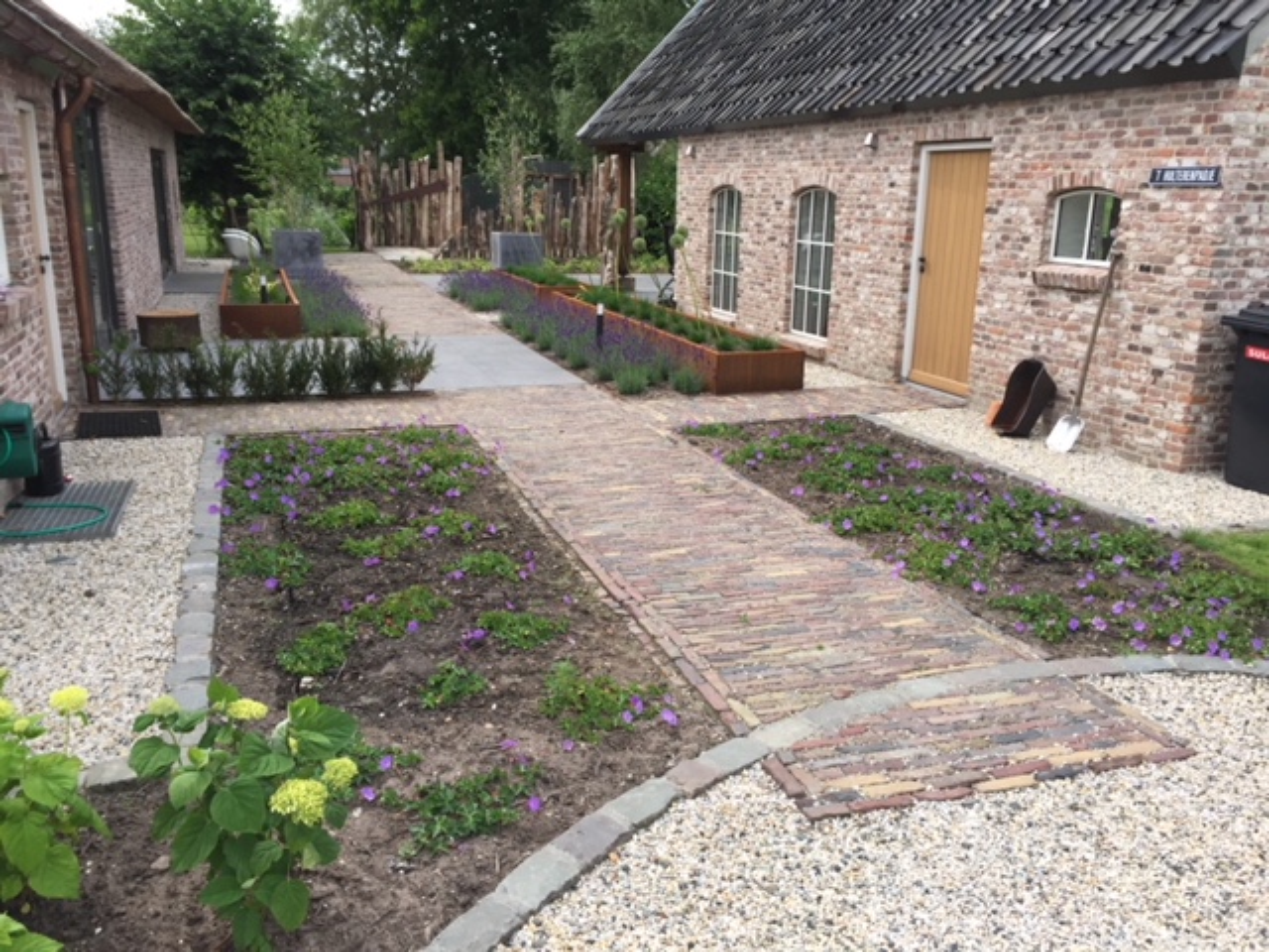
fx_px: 1063
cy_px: 476
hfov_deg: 61.7
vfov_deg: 48.2
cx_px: 634
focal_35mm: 29
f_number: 2.2
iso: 32
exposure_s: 1/942
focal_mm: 4.15
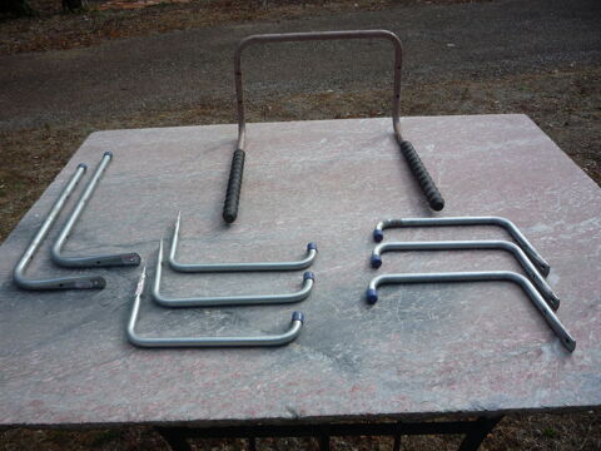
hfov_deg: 60.0
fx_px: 521
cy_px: 226
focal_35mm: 30
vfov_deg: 46.8
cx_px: 300
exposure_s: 1/400
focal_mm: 5.2
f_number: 4
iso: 100
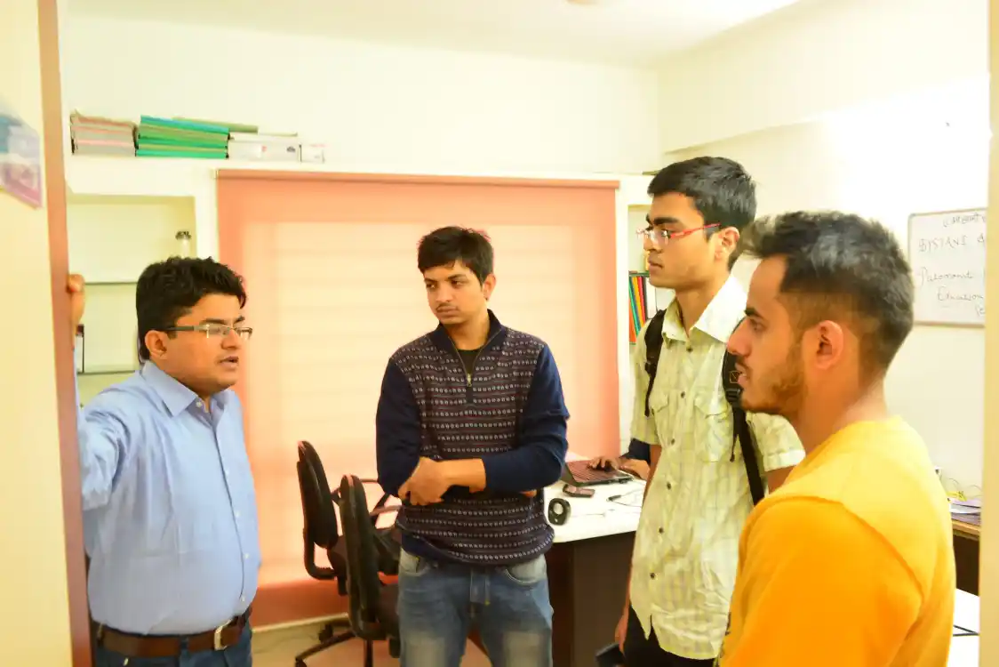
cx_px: 500
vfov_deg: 41.7
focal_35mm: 32
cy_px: 334
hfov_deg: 59.5
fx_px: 874
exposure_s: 1/6
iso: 500
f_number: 5.6
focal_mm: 21
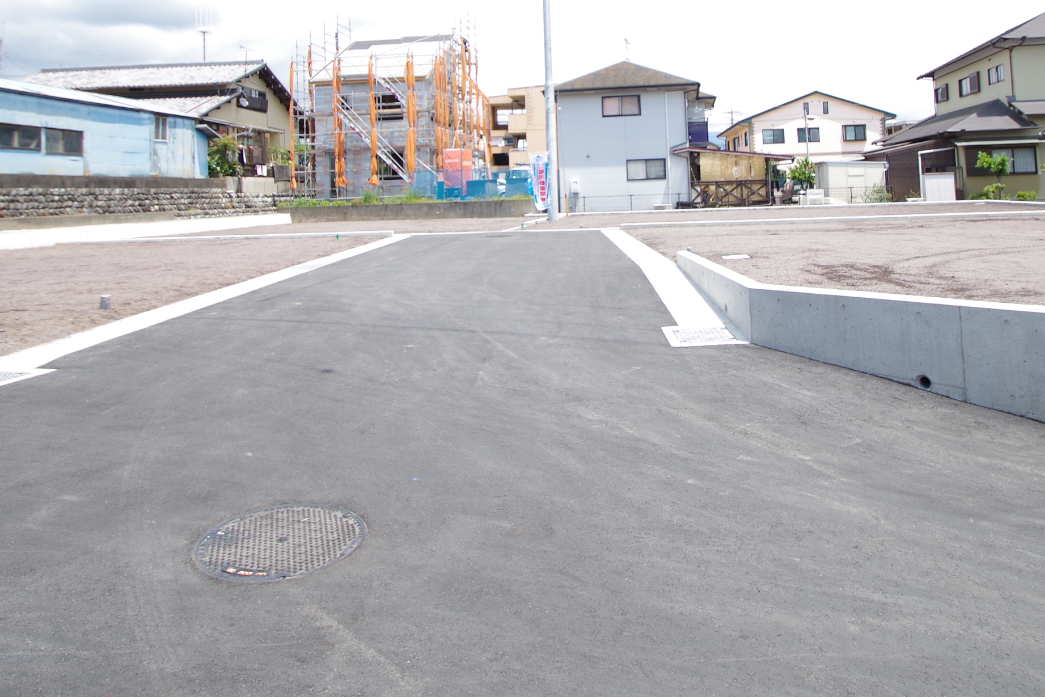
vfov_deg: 48.4
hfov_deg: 71.1
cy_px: 140
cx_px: 600
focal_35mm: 25
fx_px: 726
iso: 100
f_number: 7.1
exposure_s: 1/200
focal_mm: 10
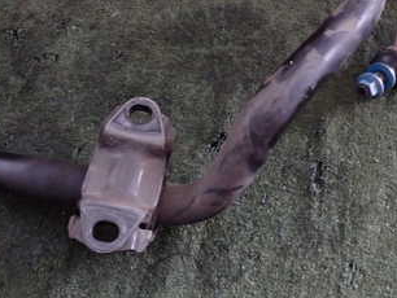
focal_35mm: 49
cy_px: 124
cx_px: 209
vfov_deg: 29.7
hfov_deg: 38.9
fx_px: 562
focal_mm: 4.5
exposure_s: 1/30
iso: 500
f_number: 2
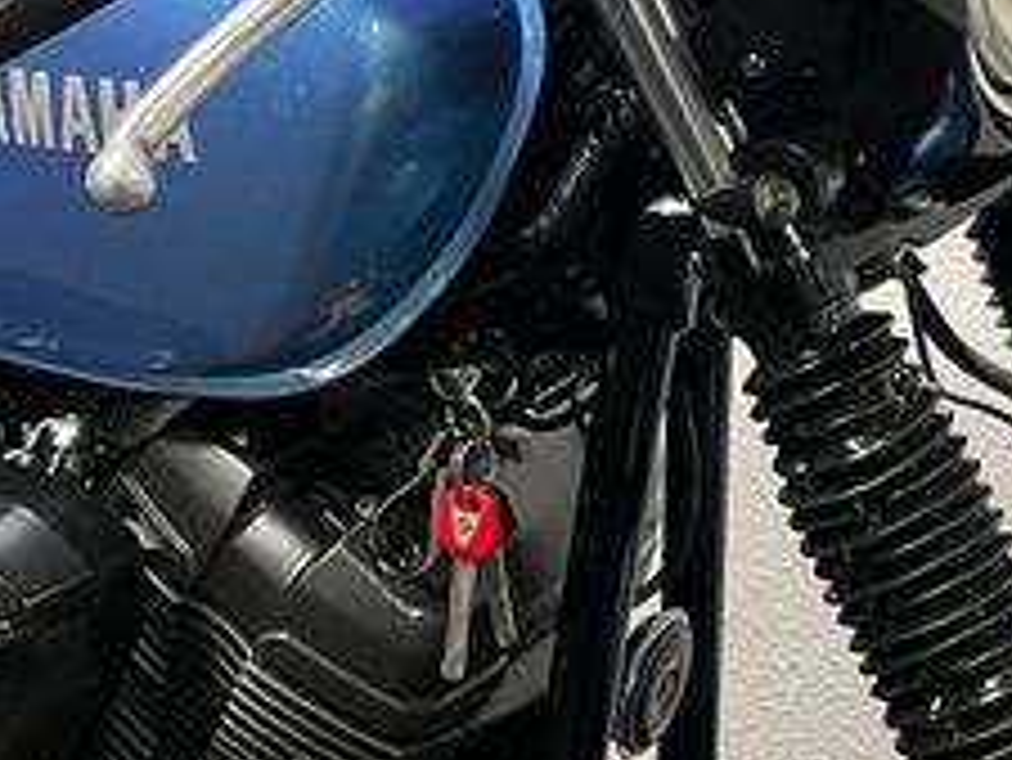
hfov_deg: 25.9
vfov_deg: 19.5
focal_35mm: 74
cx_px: 783
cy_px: 67
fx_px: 2165
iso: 160
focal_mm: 5.1
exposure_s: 1/50
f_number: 1.6
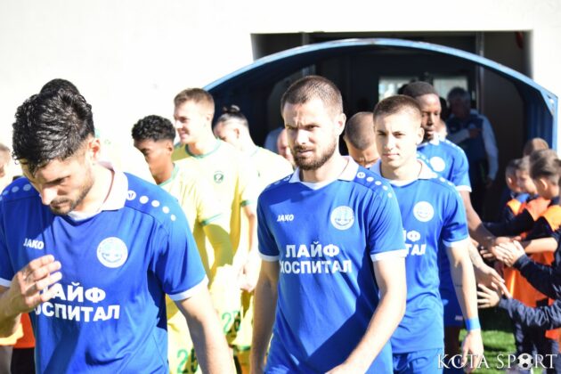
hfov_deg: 24.6
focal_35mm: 82
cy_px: 187
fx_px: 1286
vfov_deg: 16.6
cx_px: 280
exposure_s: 1/800
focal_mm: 55
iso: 400
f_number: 4.5
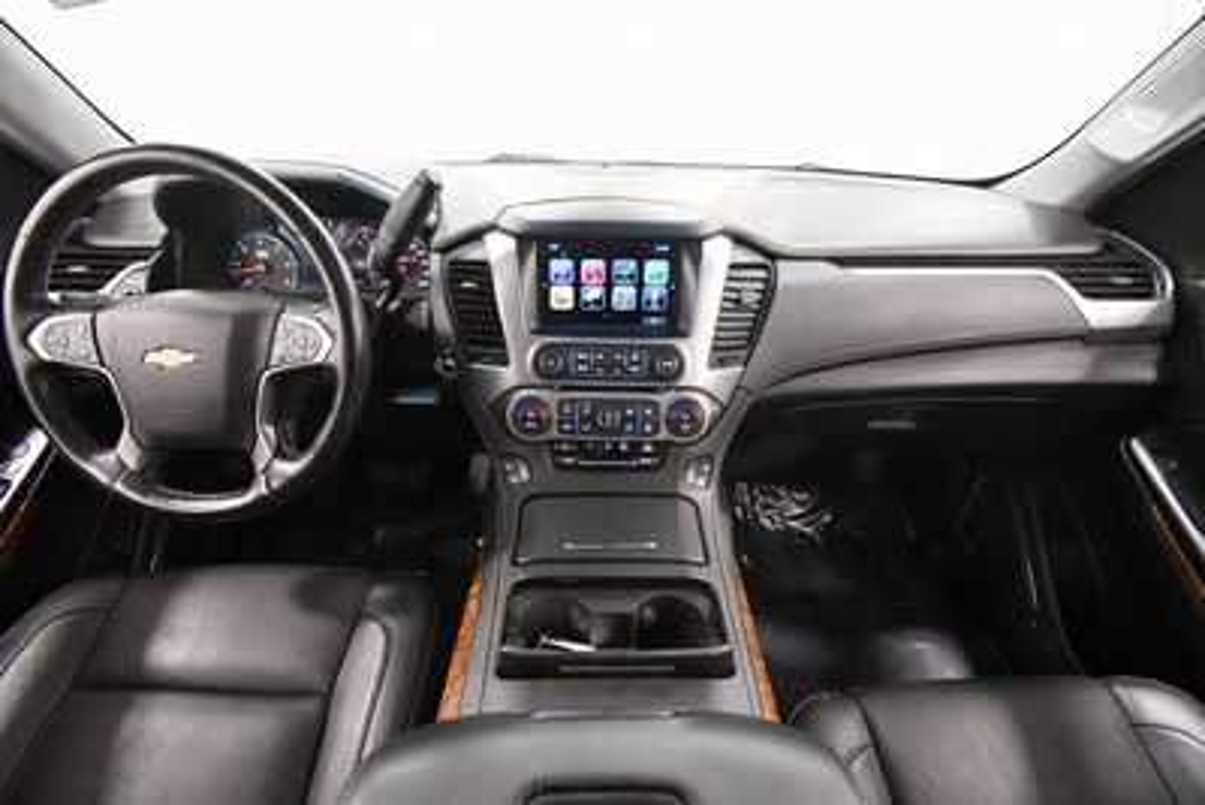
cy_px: 402
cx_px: 602
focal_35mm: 15
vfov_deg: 77.4
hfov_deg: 100.4
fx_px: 502
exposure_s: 1/100
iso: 3200
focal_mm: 10
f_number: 4.5
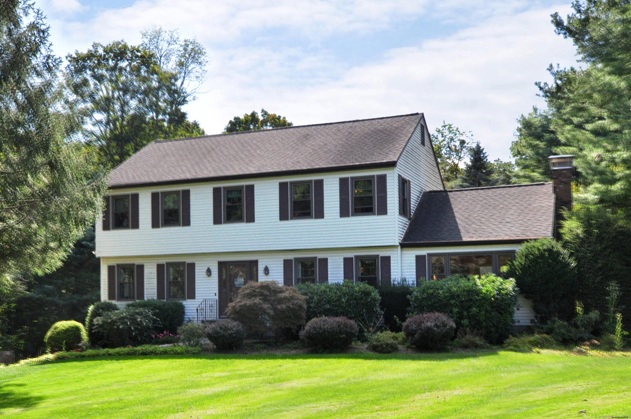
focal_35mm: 30
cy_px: 210
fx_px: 525
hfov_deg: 62.0
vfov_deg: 43.5
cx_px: 316
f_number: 8
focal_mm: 20
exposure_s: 1/500
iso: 1250
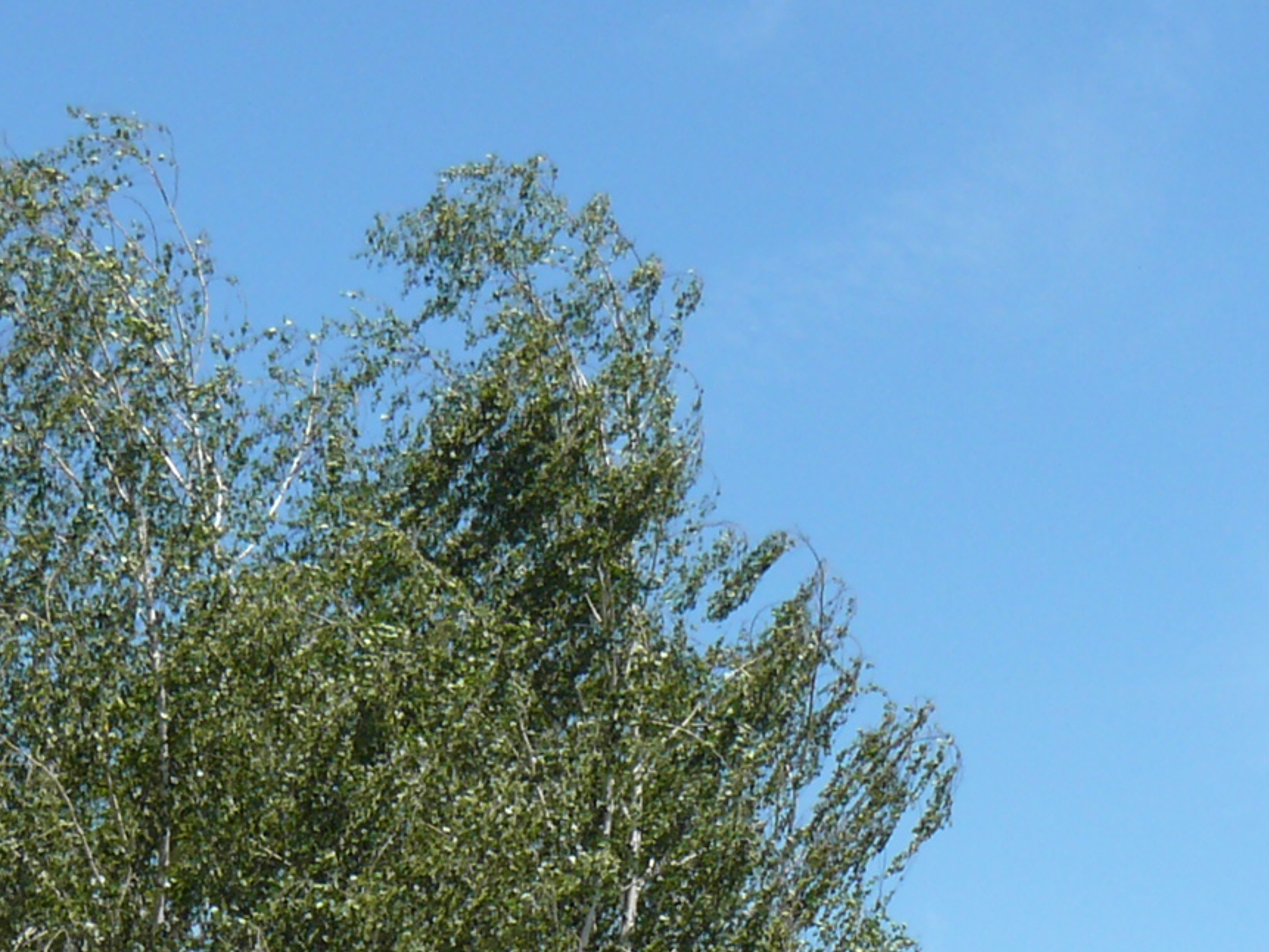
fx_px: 3923
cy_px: 1253
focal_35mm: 107
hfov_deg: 18.3
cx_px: 464
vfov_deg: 13.3
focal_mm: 6
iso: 100
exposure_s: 1/320
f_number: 5.6
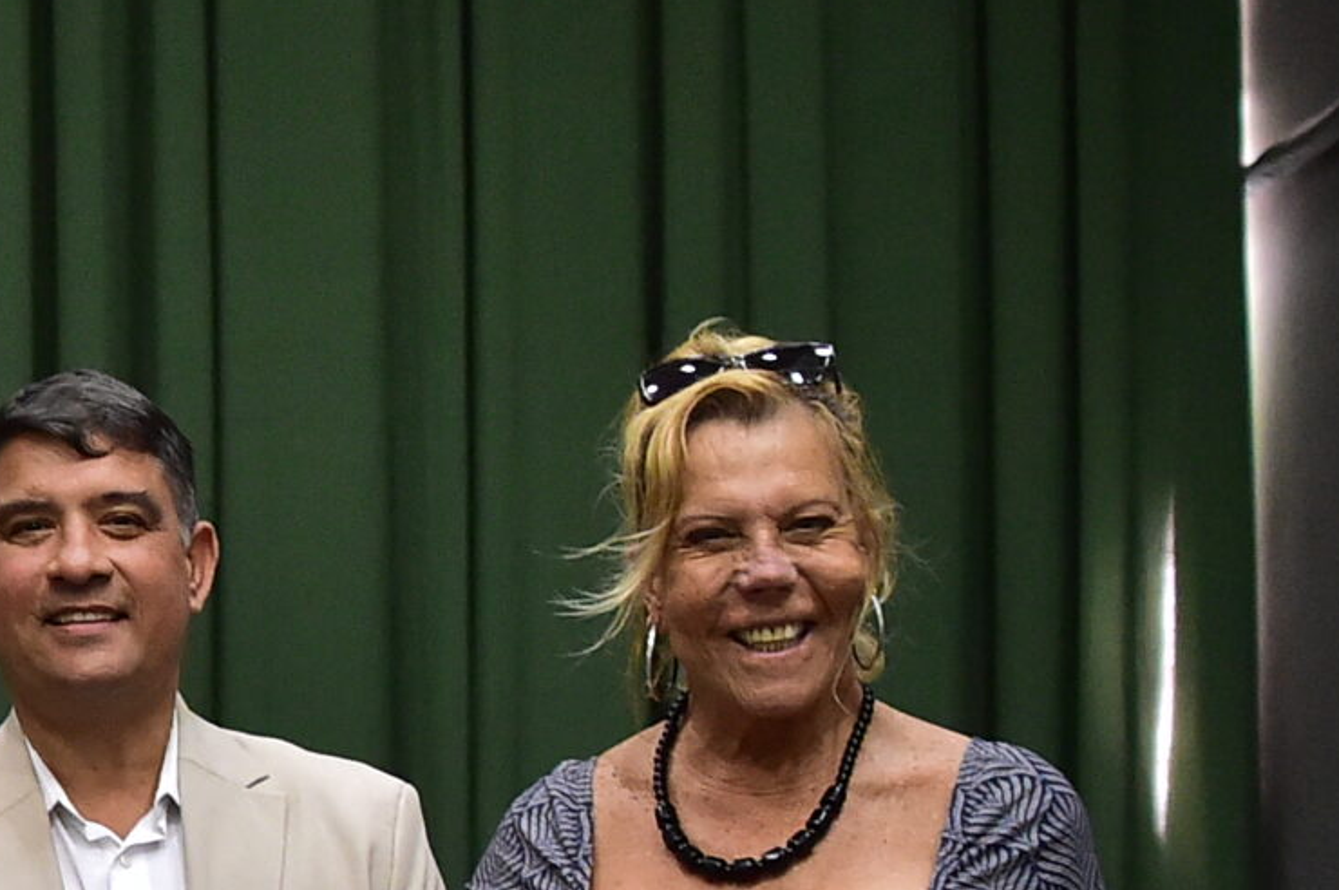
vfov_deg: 11.2
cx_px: -633
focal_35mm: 121
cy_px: 822
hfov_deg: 15.7
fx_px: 4496
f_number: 3.5
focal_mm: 35
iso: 5000
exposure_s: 1/200
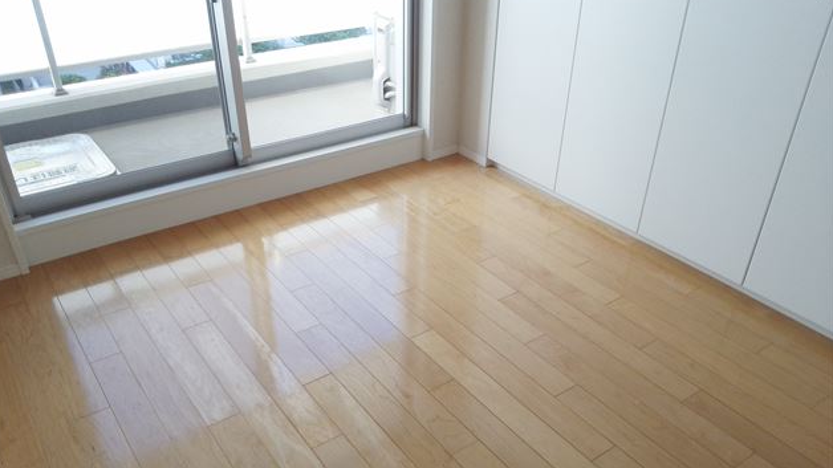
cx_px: 413
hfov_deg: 64.3
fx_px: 663
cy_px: 278
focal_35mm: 30
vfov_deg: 38.8
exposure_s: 1/100
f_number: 2.4
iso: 71
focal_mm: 2.87
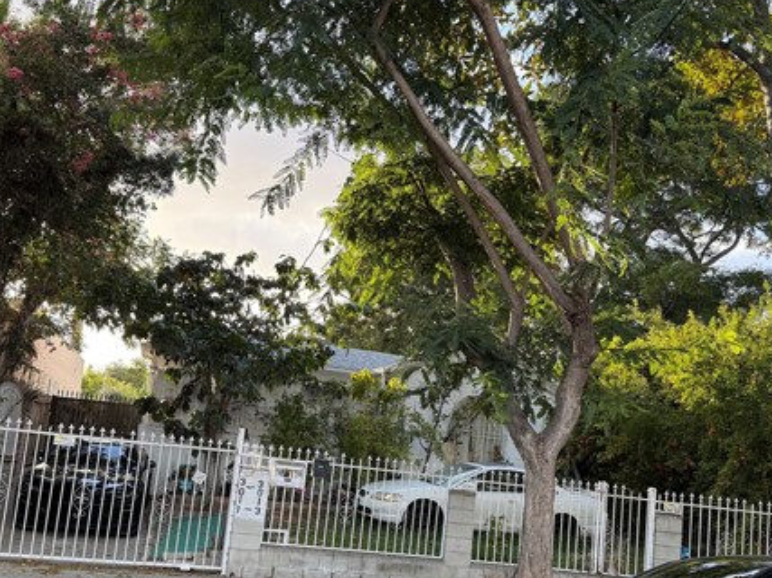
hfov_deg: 51.4
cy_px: 378
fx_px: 803
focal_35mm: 36
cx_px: 374
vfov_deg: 39.2
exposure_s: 1/377
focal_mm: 6.76
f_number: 1.78
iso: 100
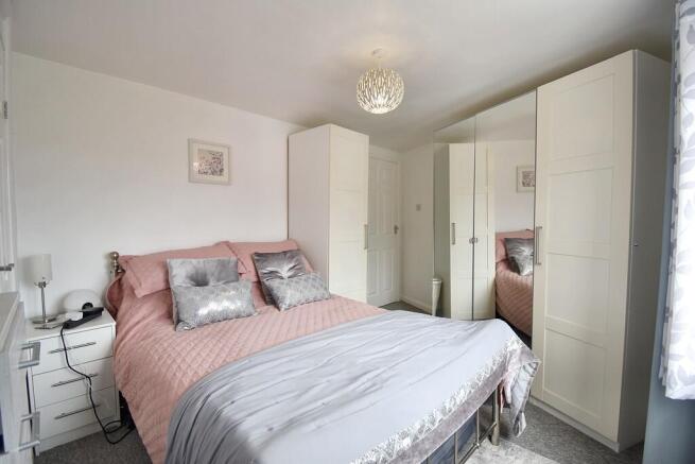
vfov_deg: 77.4
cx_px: 348
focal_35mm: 15
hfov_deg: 100.4
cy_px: 232
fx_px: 290
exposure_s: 1/50
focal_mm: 10
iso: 100
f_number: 4.5
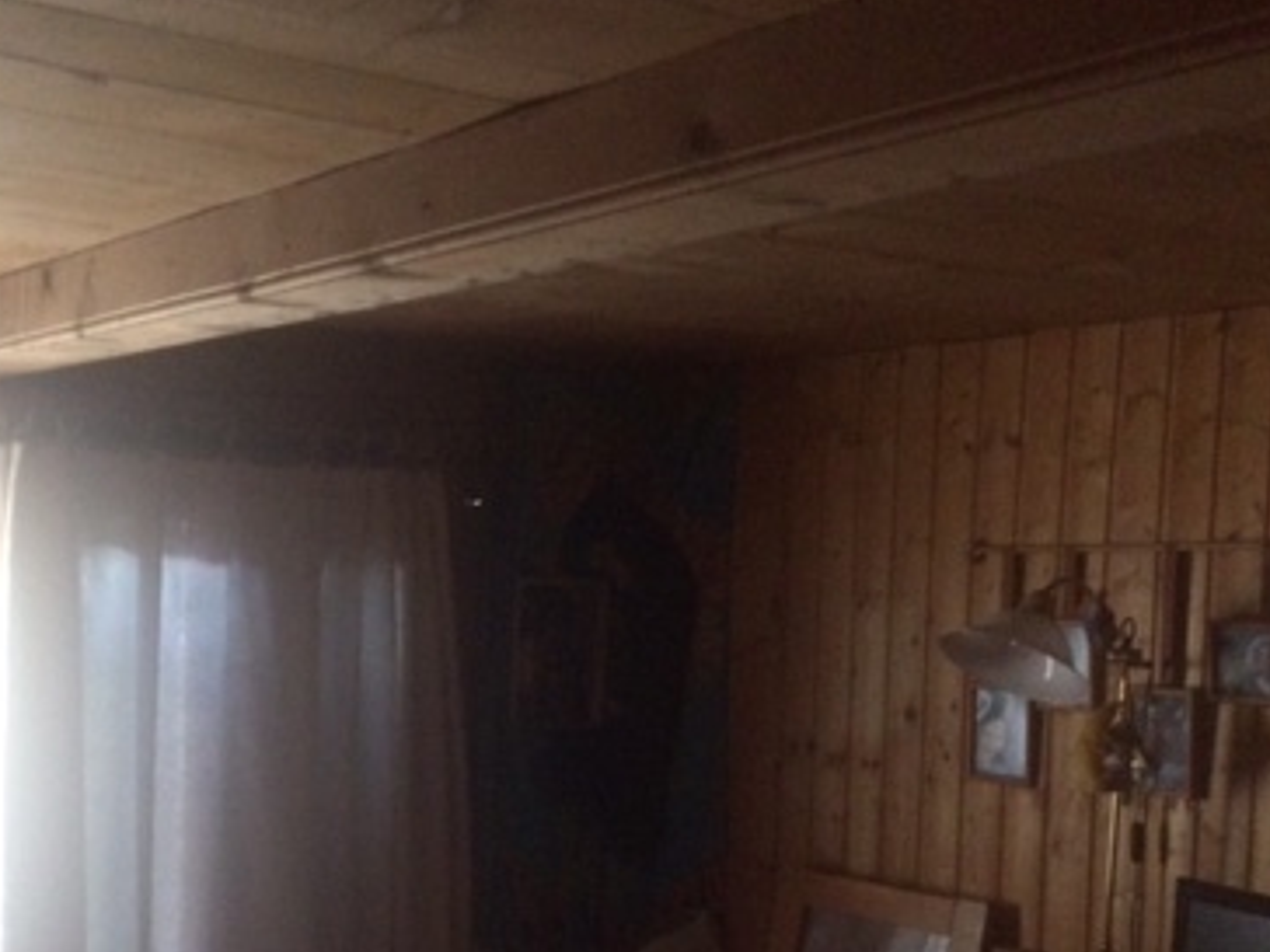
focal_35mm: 51
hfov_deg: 36.7
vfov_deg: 28.0
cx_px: 338
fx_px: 1871
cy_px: 757
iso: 320
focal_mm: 4.15
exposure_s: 1/33
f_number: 2.2
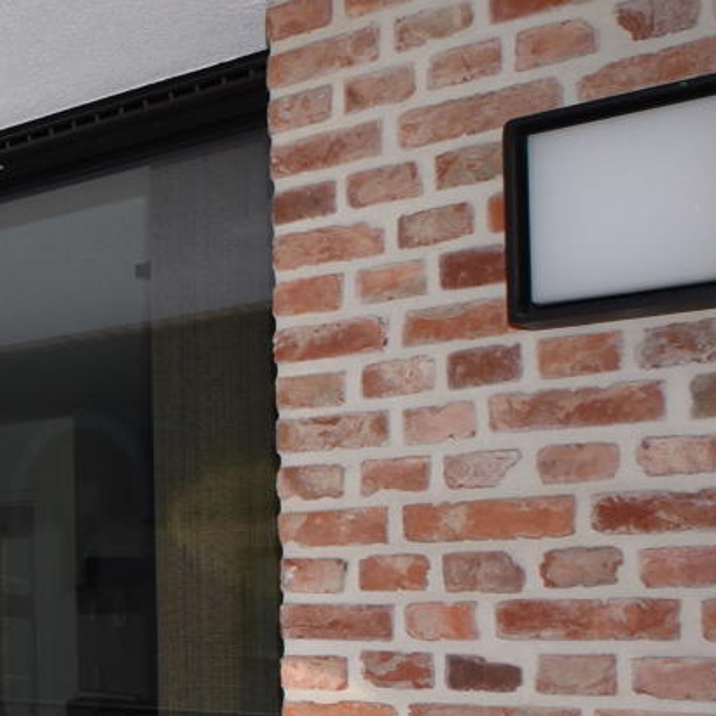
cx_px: -594
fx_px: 1310
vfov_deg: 29.8
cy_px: 573
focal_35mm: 56
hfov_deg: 20.6
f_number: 8
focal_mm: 10
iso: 100
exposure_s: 1/200
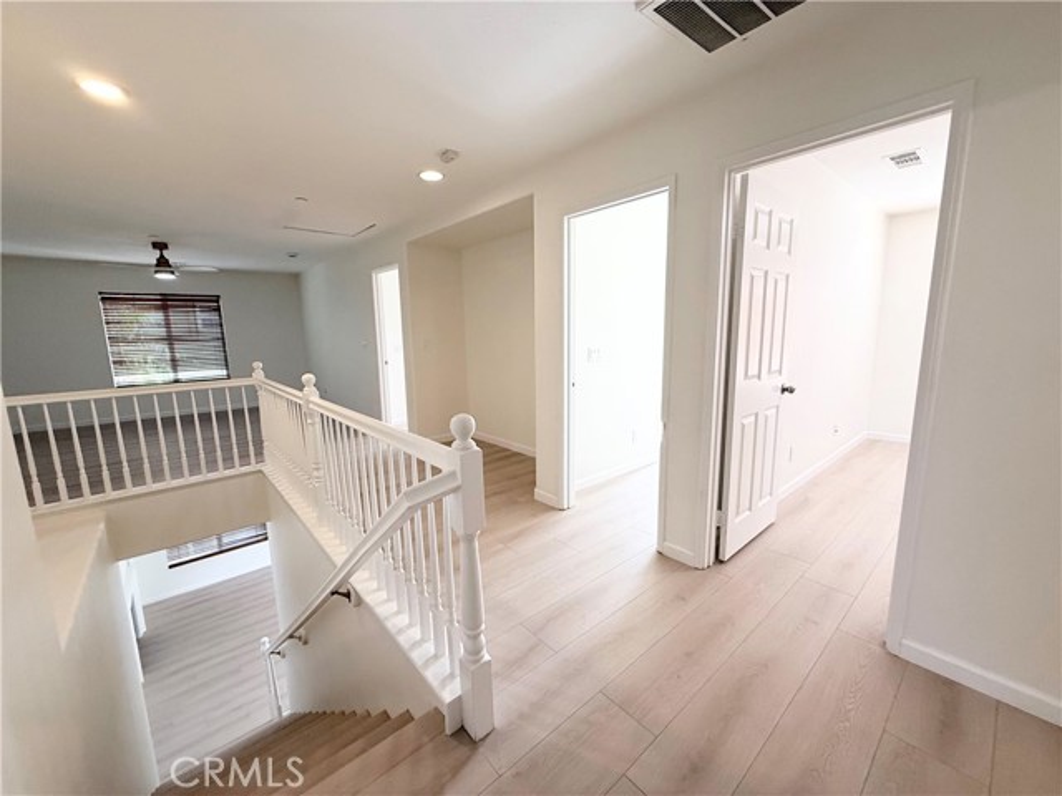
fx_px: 430
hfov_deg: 102.1
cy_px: 398
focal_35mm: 14
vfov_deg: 85.7
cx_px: 531
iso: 160
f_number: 2.2
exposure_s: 1/120
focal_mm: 2.22
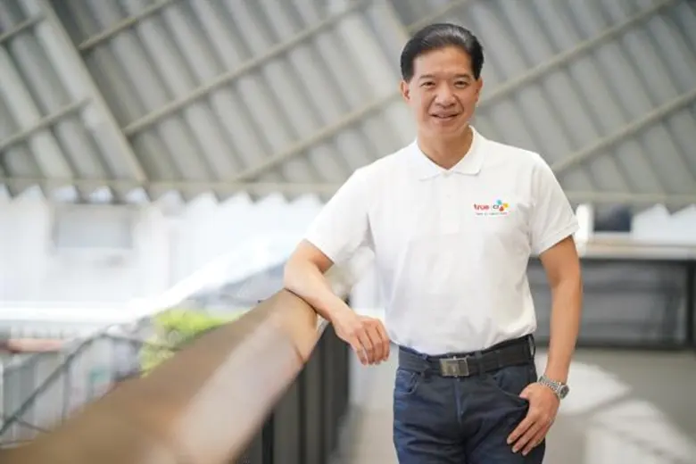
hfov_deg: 23.9
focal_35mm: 85
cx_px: 348
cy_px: 232
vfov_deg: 16.1
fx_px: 1643
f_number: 1.8
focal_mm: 85
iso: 1600
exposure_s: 1/3200
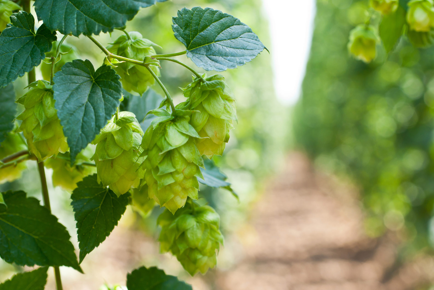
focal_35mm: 76
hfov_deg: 26.6
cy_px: 147
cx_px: 217
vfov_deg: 17.9
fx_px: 916
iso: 200
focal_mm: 50
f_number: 7.1
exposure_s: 1/50
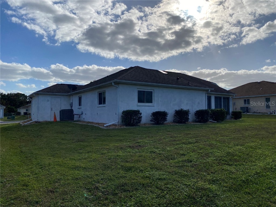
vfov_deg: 53.1
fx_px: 207
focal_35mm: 26
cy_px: 104
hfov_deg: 67.3
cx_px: 138
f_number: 1.8
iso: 32
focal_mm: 4.25
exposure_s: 1/7194
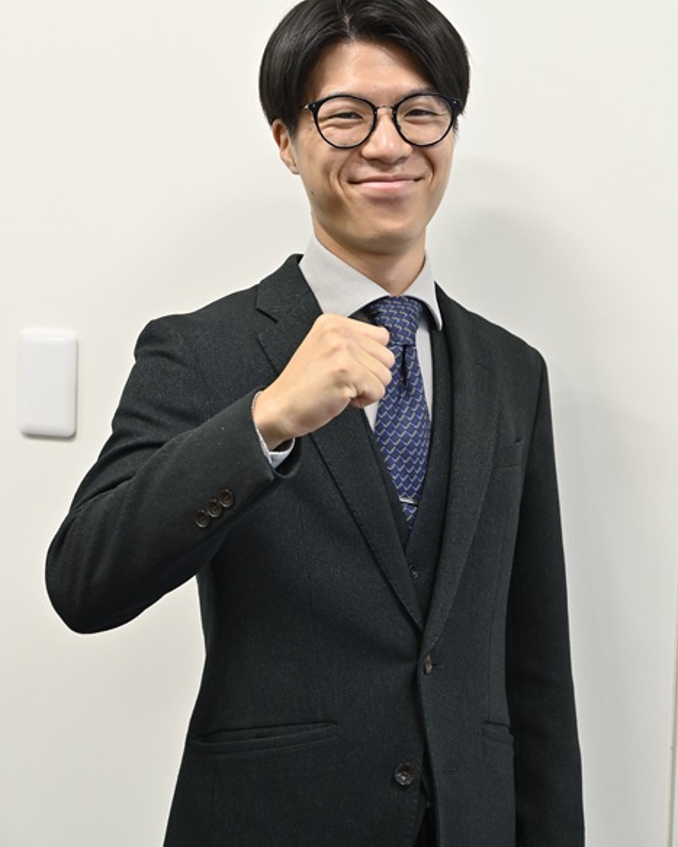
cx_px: 337
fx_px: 1832
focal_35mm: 73
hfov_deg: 21.0
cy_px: 342
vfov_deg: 26.0
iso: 800
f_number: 5.6
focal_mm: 64
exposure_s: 1/90
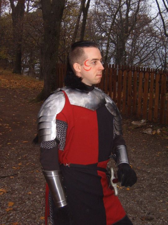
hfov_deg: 26.1
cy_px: 112
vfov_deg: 34.3
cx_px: 84
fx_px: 362
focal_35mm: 56
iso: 141
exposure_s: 1/45
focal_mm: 9.4
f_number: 3.4
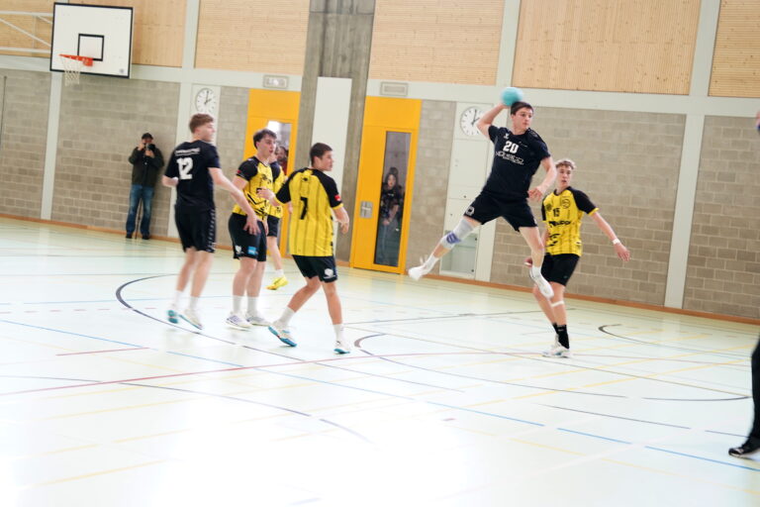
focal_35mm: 70
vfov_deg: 19.5
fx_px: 1478
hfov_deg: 28.8
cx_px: 380
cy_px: 254
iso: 500
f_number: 2.8
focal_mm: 70
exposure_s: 1/80
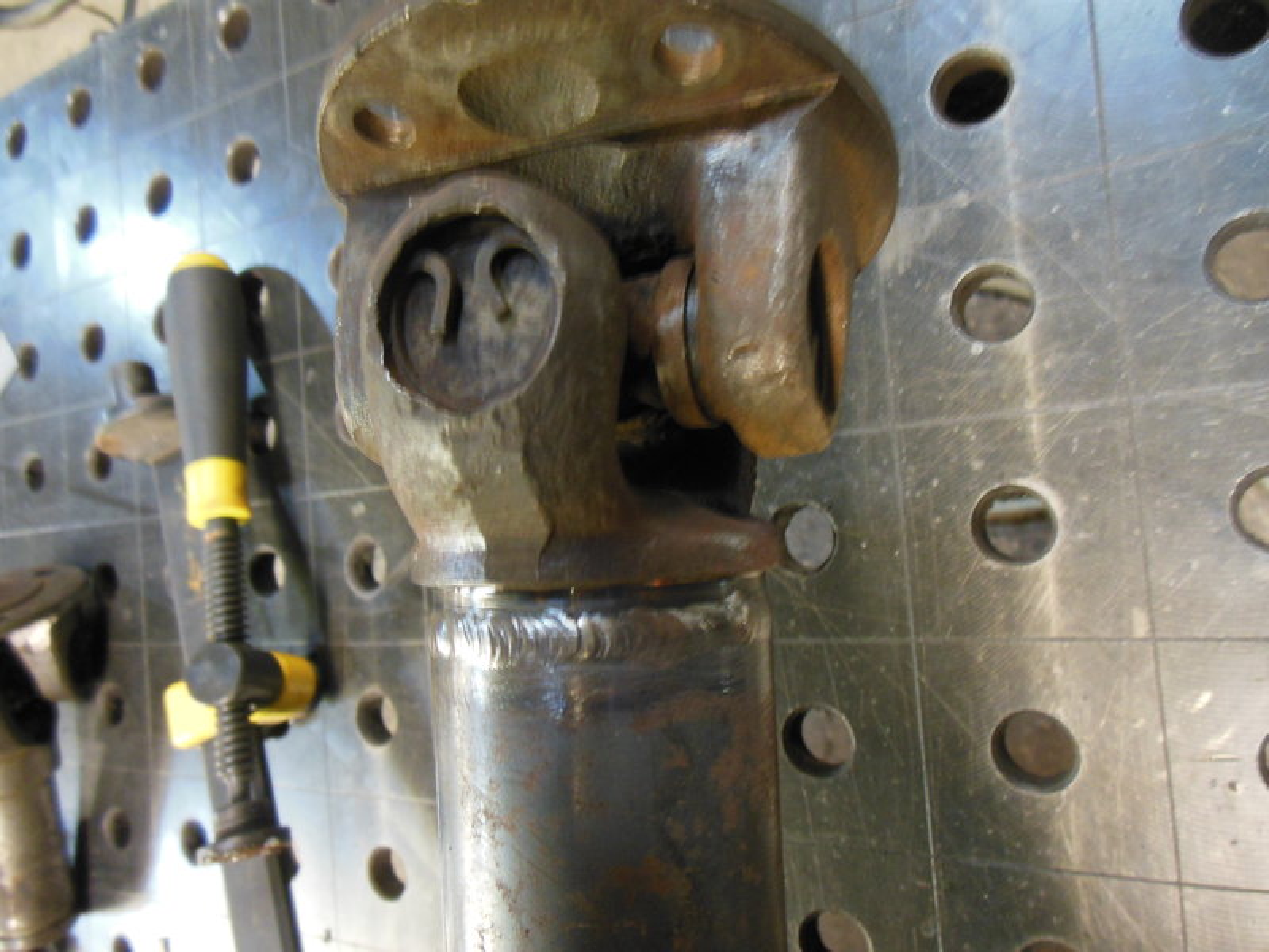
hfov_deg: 69.4
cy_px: 476
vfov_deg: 54.9
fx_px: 916
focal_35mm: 25
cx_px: 634
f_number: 3.2
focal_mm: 4.5
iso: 400
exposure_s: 1/3
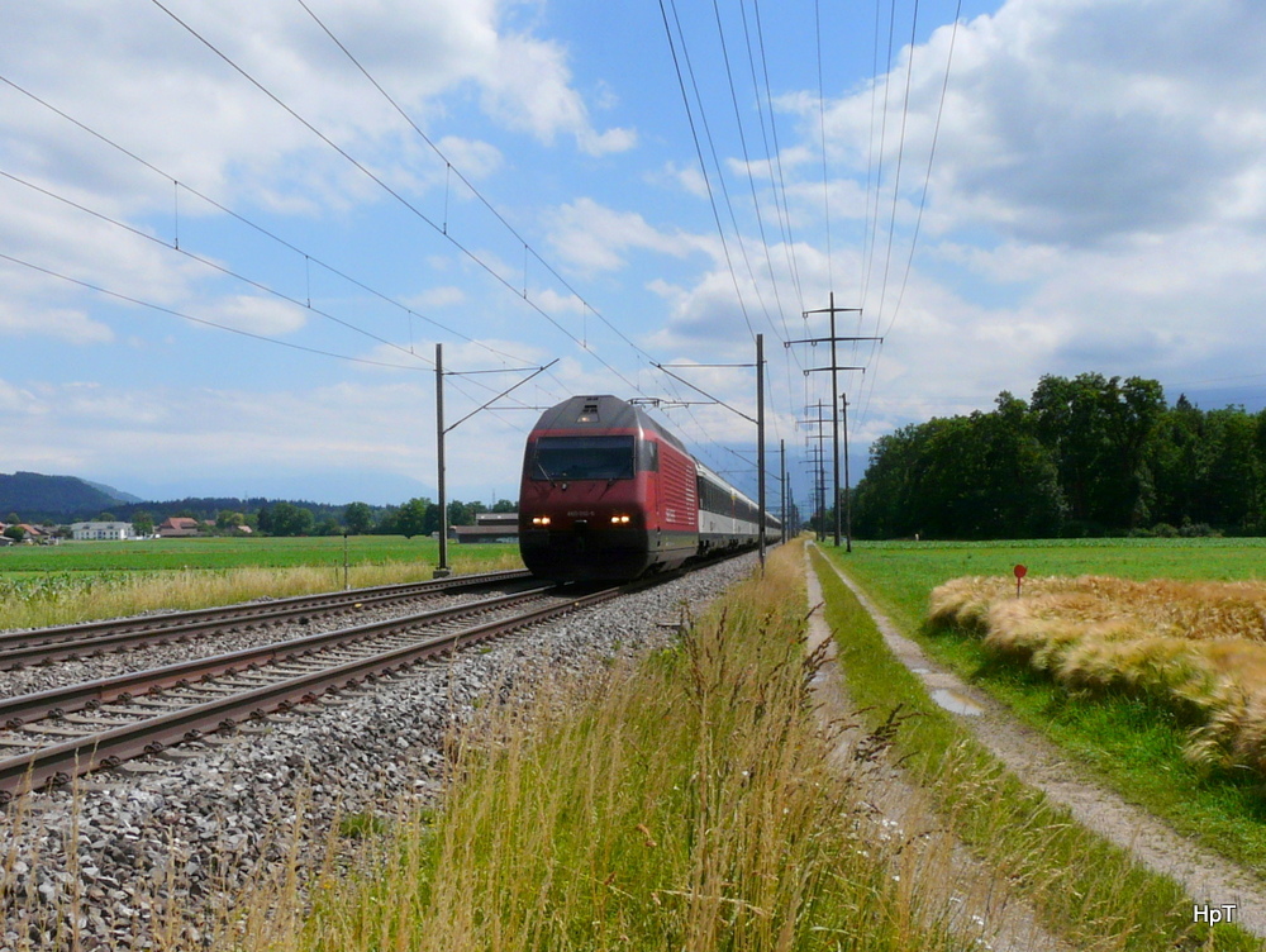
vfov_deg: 49.8
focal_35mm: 28
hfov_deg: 63.4
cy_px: 476
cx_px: 633
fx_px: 1025
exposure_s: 1/400
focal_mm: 4.6
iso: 100
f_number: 7.1
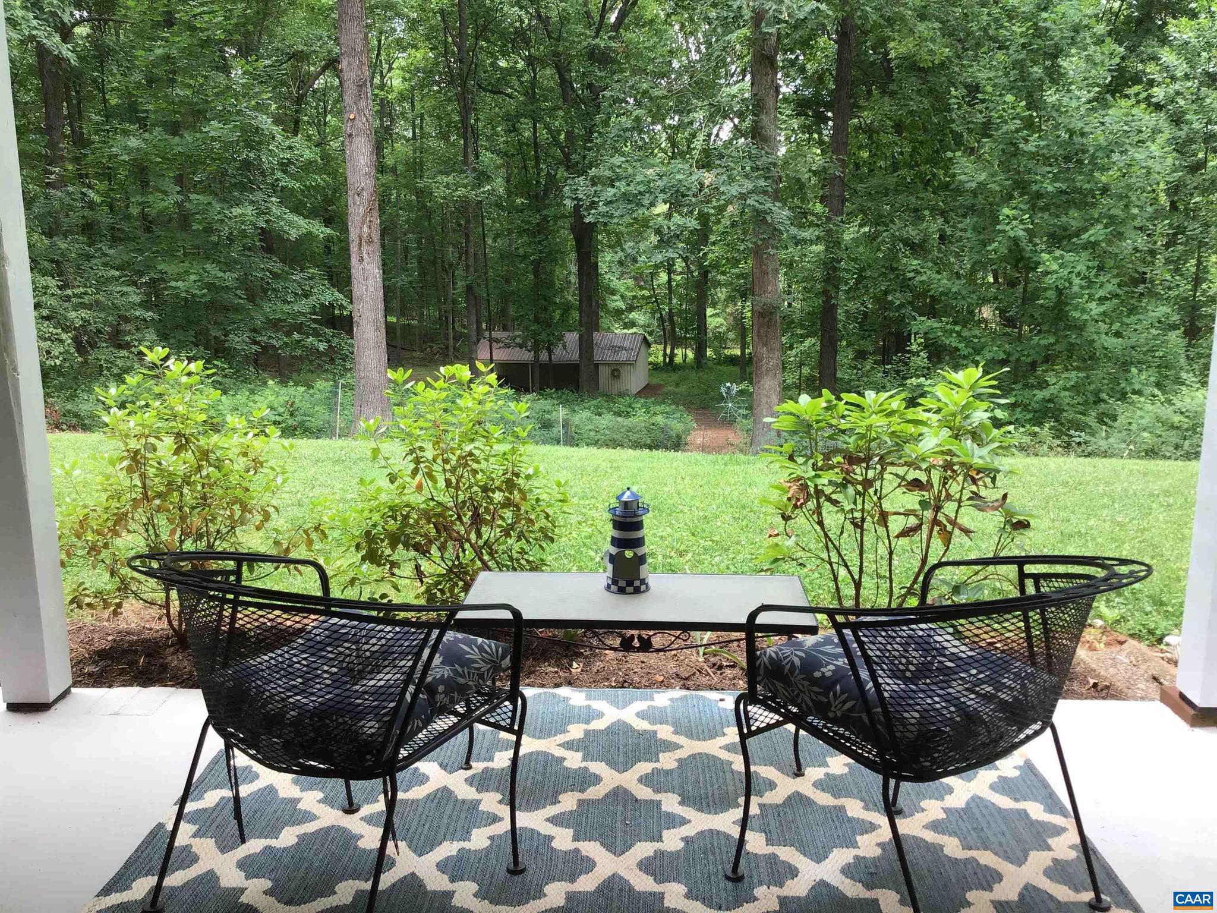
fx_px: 1090
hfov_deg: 58.4
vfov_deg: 45.4
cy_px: 456
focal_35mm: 31
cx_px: 608
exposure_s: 1/120
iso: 32
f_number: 2.4
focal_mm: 3.3
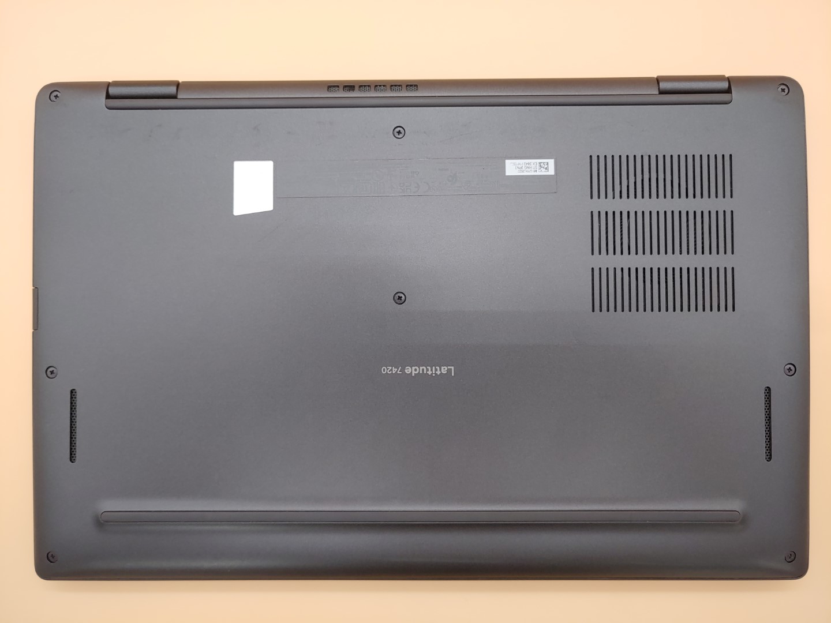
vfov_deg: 53.1
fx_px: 624
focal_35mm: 26
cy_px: 312
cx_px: 416
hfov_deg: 67.3
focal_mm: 4.36
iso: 50
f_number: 1.8
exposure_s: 1/93
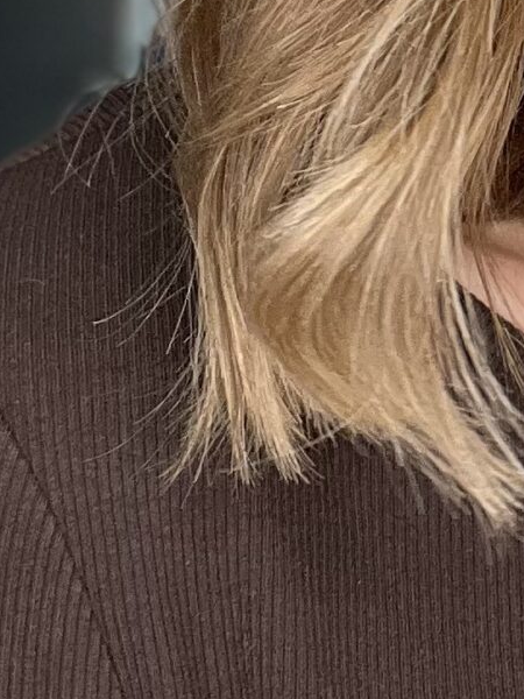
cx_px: 751
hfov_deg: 11.2
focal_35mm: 128
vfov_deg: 15.2
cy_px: 40
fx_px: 2583
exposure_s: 1/121
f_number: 2.2
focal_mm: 2.71
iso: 64
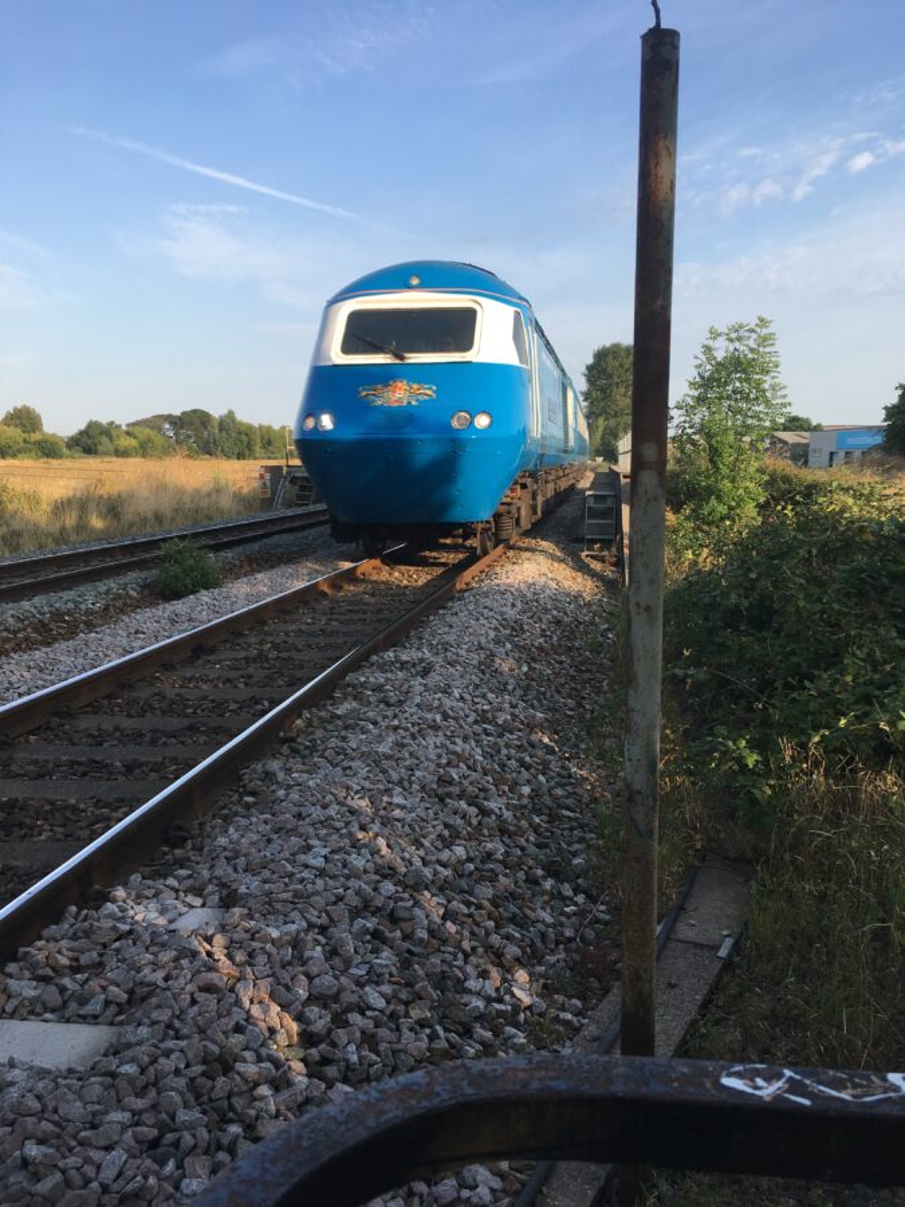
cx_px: 452
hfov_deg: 48.2
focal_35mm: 29
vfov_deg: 61.7
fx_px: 1011
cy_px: 604
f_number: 2.2
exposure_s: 1/565
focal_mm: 4.15
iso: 25
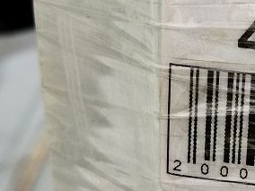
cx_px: 292
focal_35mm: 114
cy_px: 85
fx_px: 840
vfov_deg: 13.0
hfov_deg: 16.7
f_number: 1.79
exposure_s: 1/1112
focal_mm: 4.71
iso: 100
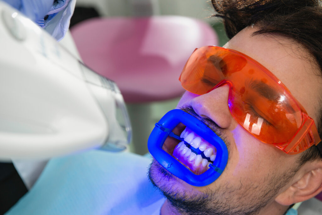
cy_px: 108
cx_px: 161
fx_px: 626
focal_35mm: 70
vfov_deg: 19.5
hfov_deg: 28.8
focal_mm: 70
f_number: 5.6
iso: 320
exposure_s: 1/160
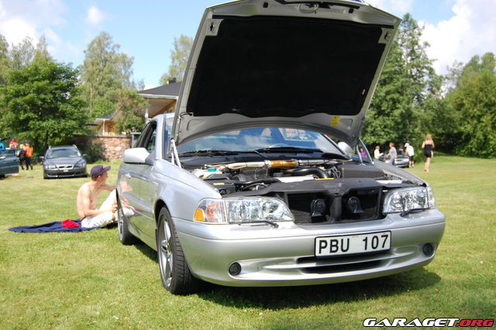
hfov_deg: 46.4
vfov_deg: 31.9
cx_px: 248
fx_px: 578
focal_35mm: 42
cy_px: 165
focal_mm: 28
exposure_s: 1/2500
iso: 800
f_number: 4.5
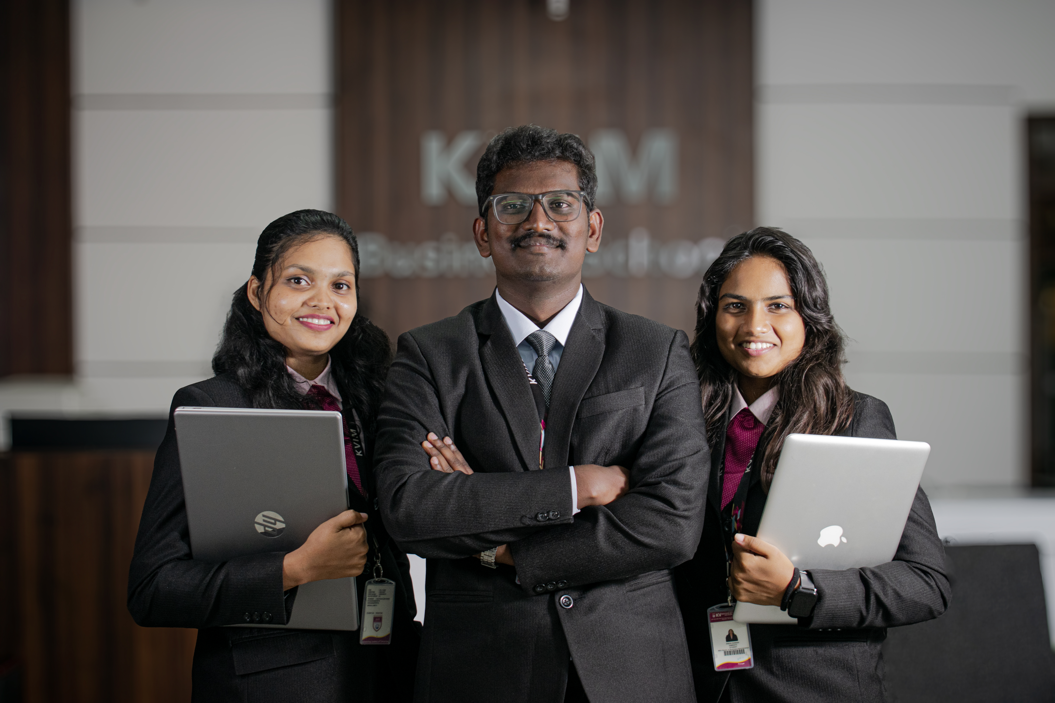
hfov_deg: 33.4
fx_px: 1758
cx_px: 528
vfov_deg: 22.6
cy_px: 352
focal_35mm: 60
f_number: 5
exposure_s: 1/100
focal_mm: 40
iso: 160
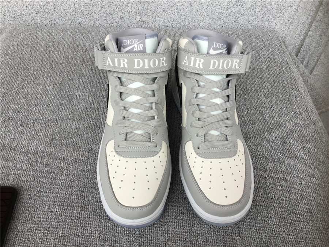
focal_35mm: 31
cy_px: 124
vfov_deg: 45.4
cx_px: 164
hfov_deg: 58.4
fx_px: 295
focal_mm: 3.3
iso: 25
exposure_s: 1/155
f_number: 2.4
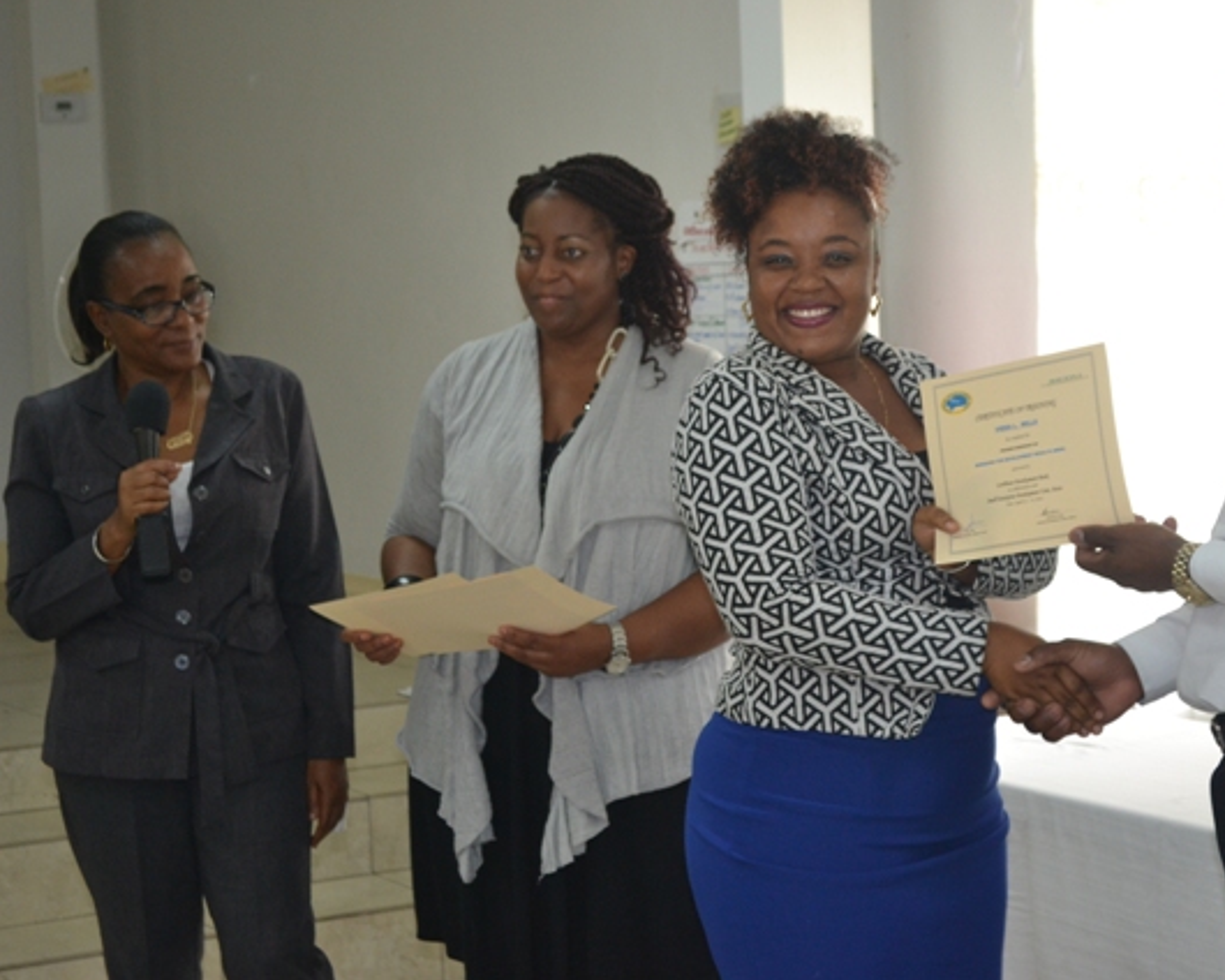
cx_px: 733
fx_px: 3082
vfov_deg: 18.1
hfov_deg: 22.5
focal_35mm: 85
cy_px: 489
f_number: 5.6
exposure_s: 1/60
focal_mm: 50
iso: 1000
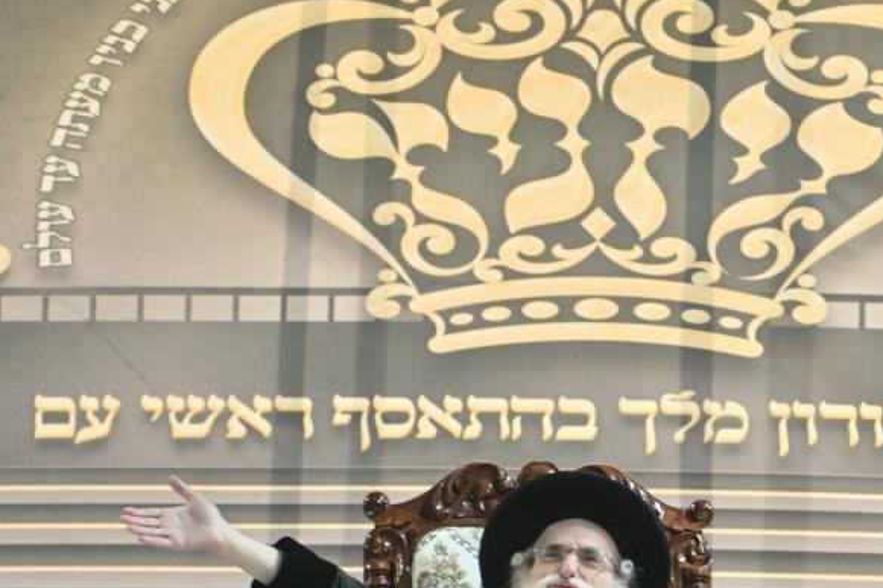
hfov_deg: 3.9
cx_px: 631
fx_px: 12971
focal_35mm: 529
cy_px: 415
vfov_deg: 2.6
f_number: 2.8
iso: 500
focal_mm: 200
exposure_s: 1/250
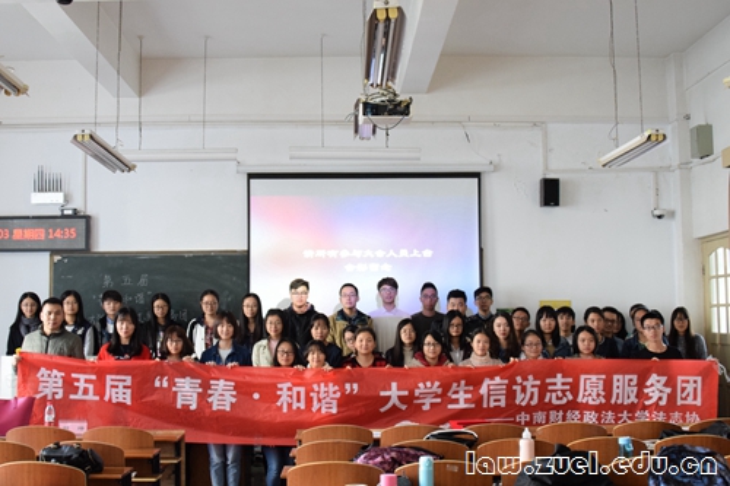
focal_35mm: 42
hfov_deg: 46.4
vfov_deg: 31.9
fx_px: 851
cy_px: 243
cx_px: 365
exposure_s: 1/60
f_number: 3.5
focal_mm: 28
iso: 1600
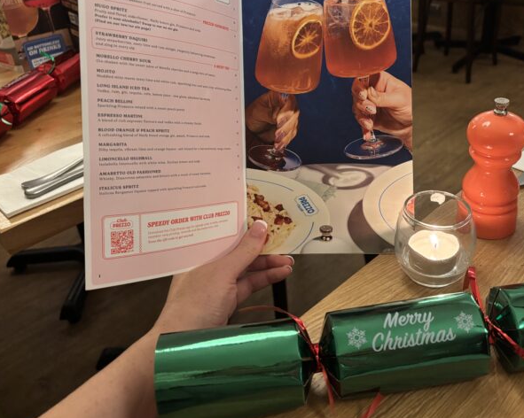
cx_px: 324
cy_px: 173
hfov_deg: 53.7
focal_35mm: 33
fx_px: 511
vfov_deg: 44.3
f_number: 1.6
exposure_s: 1/33
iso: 500
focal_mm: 5.96
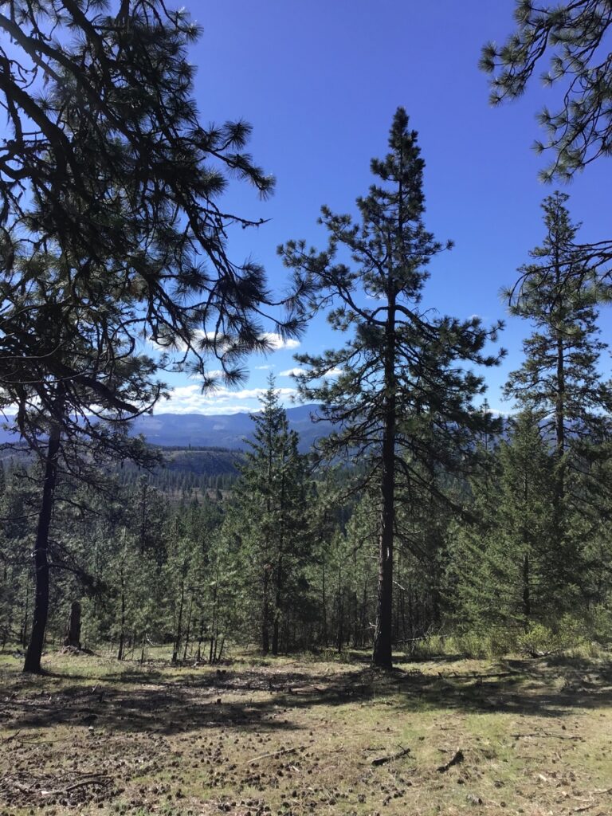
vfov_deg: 58.4
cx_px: 306
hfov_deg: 45.4
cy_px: 408
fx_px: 731
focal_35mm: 31
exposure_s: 1/981
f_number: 2.4
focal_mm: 3.3
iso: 25
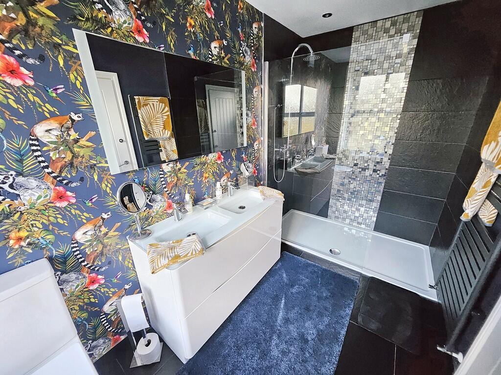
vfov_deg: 89.9
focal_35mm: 13
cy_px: 188
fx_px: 188
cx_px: 250
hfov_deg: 106.2
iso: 320
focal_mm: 1.7
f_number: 2.2
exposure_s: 1/50
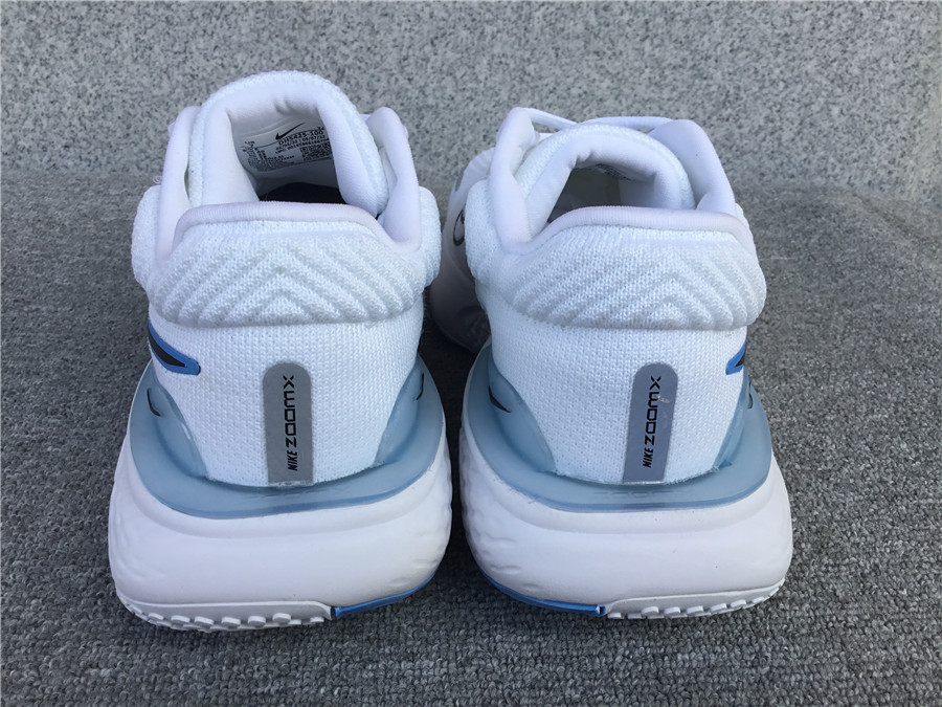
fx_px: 844
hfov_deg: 58.4
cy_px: 354
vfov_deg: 45.4
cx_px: 471
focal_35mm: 31
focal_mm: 3.3
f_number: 2.4
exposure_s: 1/409
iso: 25
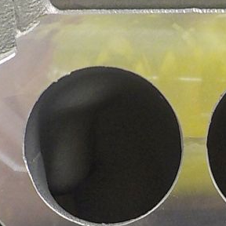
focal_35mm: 92
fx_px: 680
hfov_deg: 18.7
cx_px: 181
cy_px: 146
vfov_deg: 18.8
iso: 400
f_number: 3.3
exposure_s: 1/25
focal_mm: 4.1
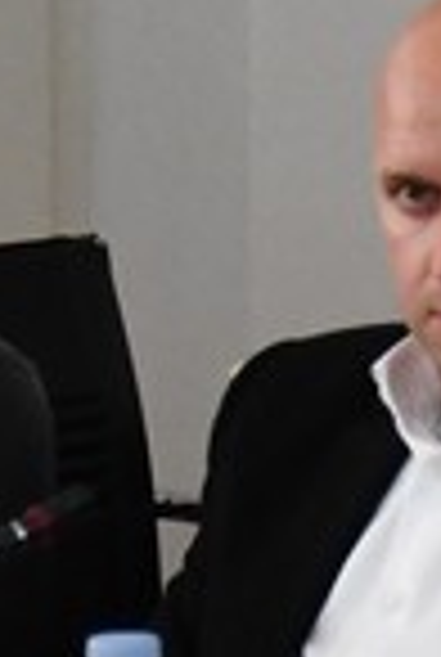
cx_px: 1179
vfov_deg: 4.7
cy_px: 47
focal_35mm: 441
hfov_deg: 3.1
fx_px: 8065
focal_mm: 42
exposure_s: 1/125
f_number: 4.5
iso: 2800
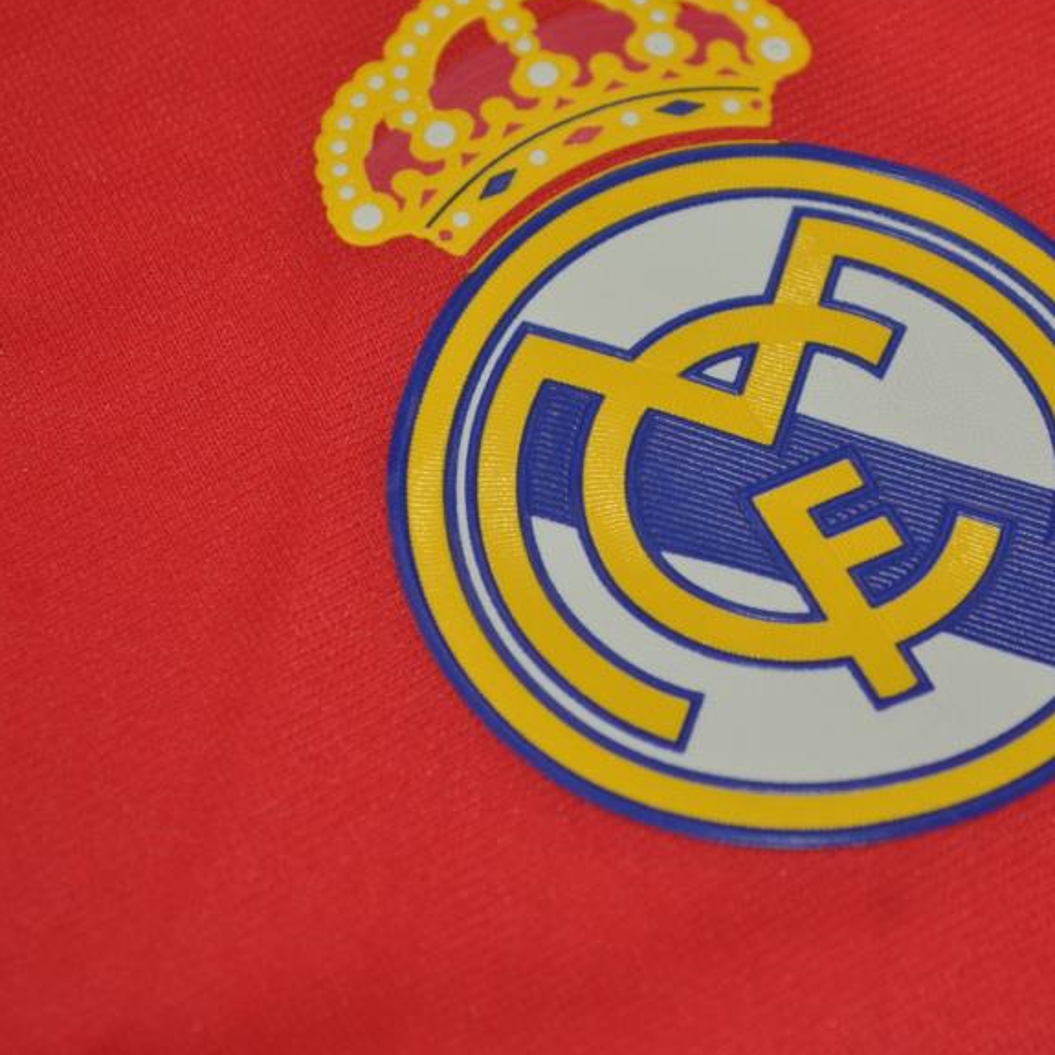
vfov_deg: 13.2
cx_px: 754
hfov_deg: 13.2
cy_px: 400
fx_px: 4545
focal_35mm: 132
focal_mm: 55
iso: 200
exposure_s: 1/200
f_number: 5.6
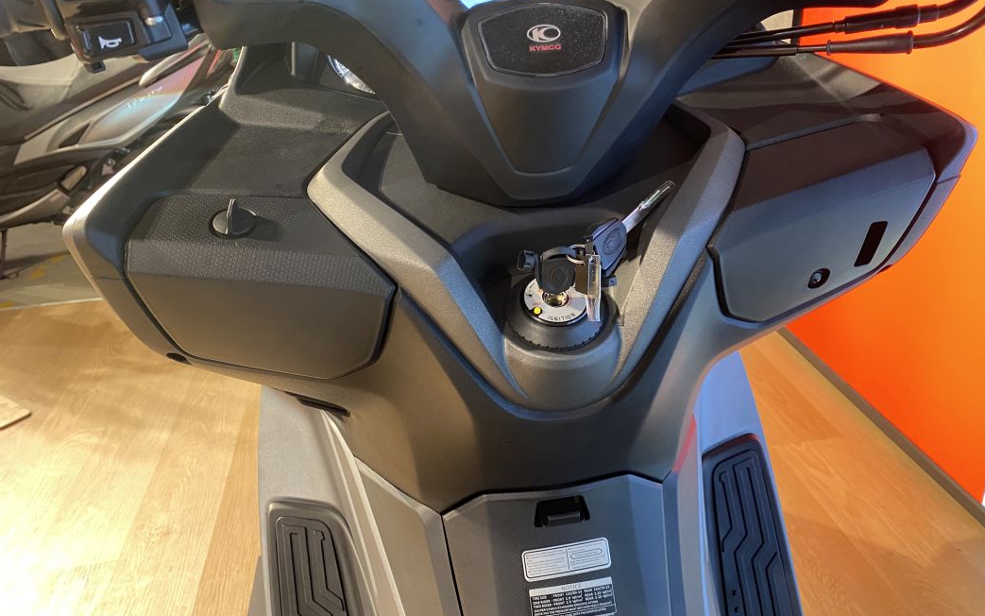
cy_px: 262
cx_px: 487
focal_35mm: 28
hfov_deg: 66.5
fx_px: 752
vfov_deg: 44.4
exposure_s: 1/50
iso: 200
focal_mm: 4.25
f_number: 1.8
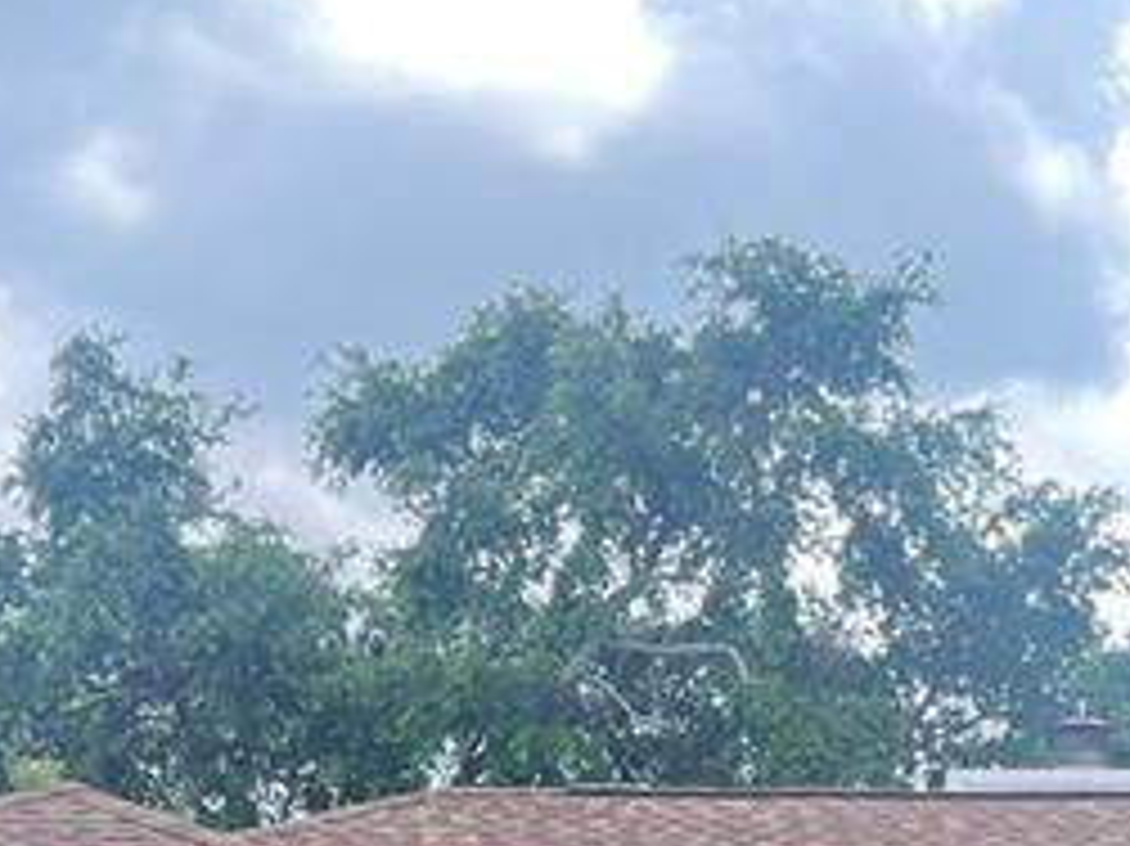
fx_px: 3459
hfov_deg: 18.3
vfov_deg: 12.4
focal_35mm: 106
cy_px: 1638
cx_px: 986
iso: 50
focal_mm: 5.1
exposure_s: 1/571
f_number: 1.6
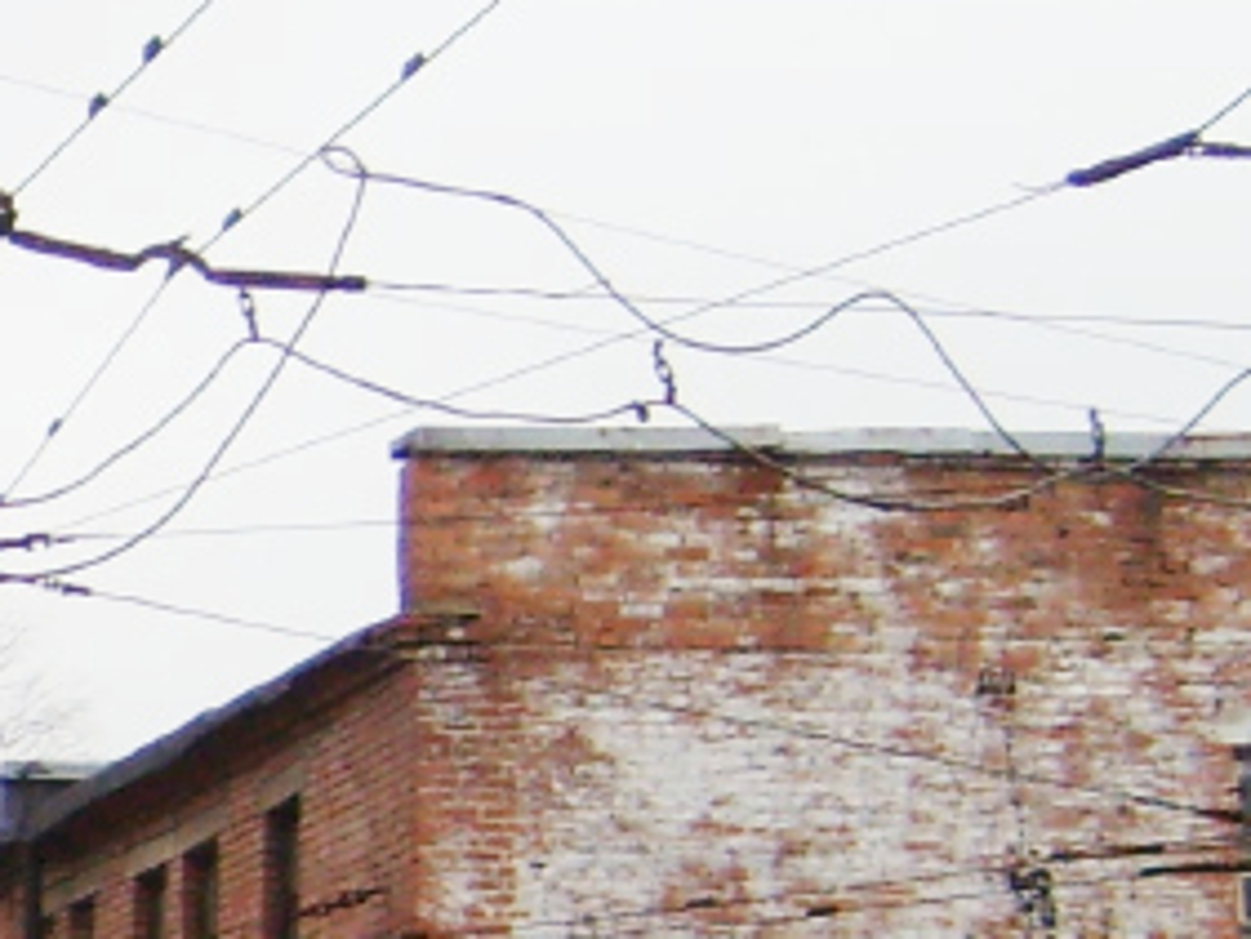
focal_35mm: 162
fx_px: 5857
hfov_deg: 11.3
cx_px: -1033
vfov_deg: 9.1
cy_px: 1026
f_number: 2.8
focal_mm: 5.8
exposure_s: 1/250
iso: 80
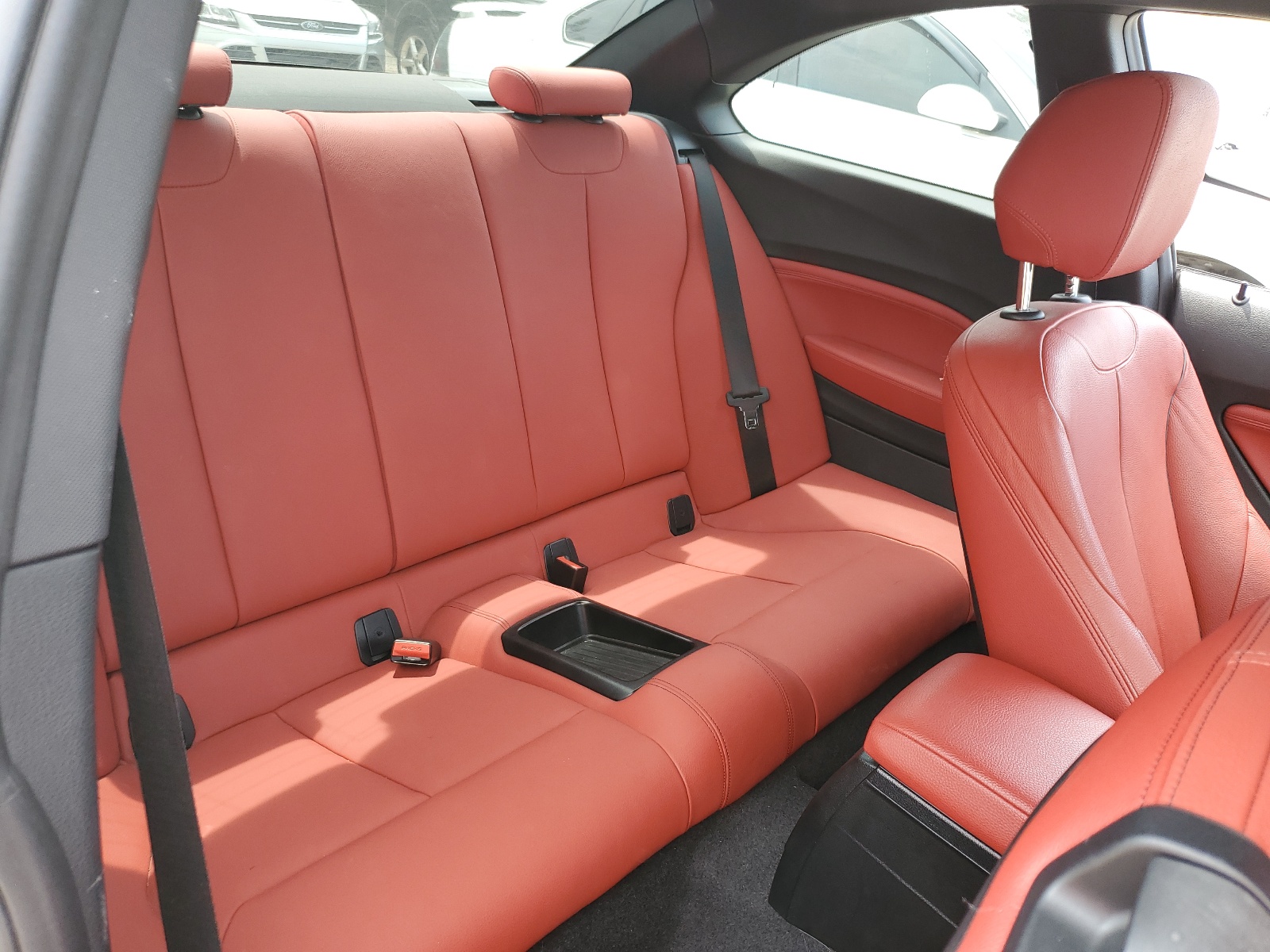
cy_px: 476
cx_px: 635
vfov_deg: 53.1
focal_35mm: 26
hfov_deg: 67.3
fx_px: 954
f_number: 1.5
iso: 50
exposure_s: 1/133
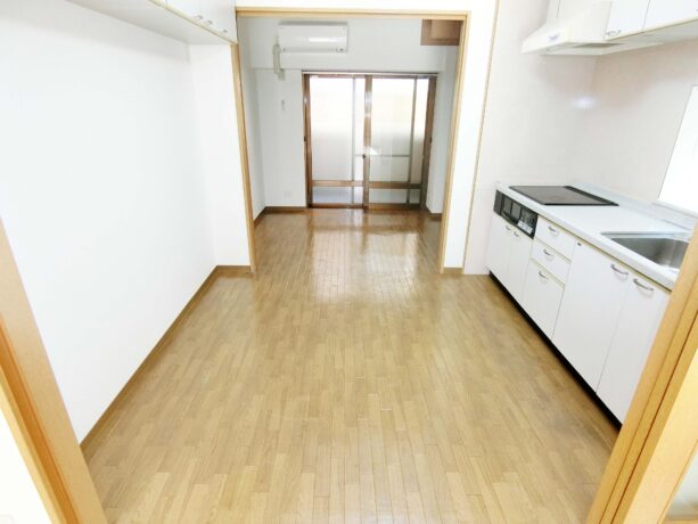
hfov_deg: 84.7
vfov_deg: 68.7
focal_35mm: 19
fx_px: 383
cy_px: 262
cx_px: 349
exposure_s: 1/125
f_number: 2.7
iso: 320
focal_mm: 4.06
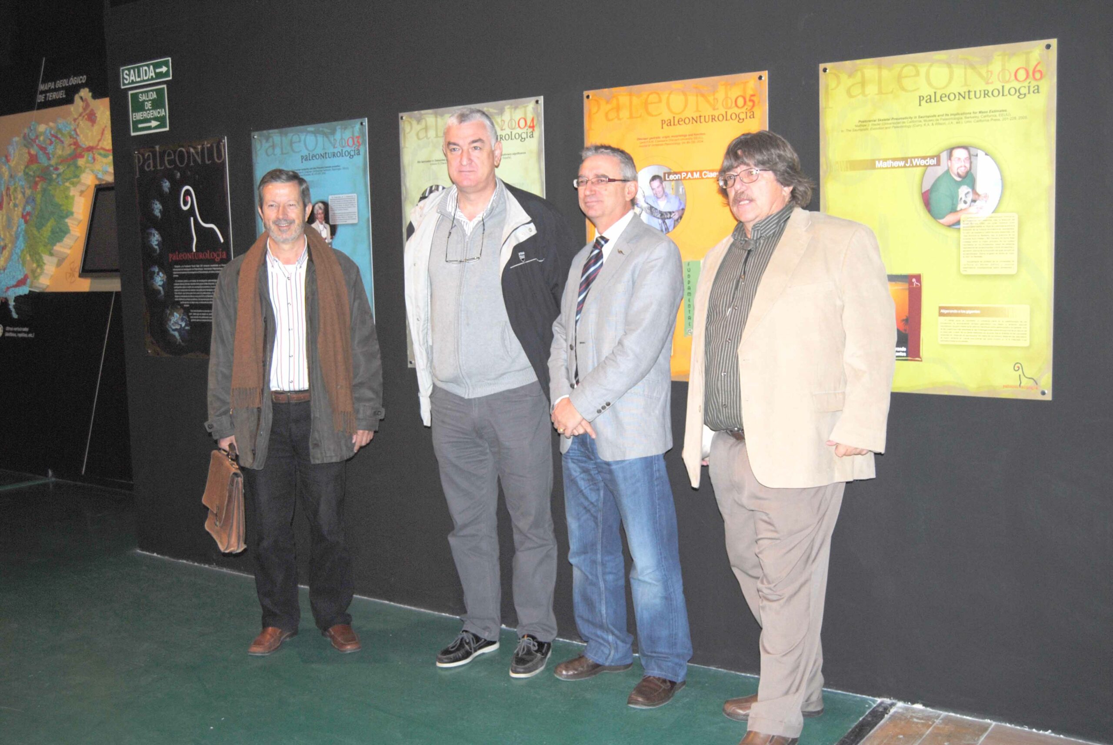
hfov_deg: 49.5
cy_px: 372
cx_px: 556
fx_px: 1207
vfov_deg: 34.3
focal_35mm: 39
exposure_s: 1/60
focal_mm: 26
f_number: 4
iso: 200
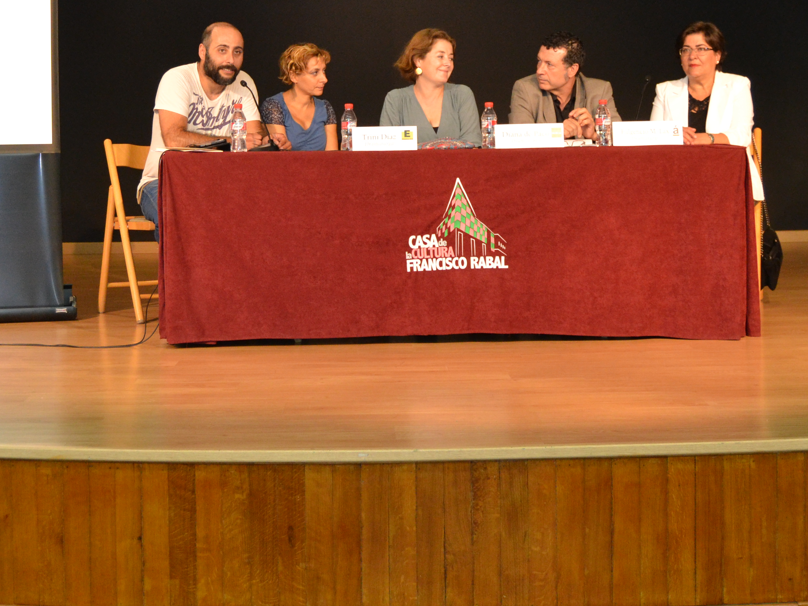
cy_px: 139
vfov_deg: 23.4
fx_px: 1445
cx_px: 349
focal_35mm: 62
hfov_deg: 31.2
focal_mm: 23
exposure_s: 1/60
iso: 1100
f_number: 3.8
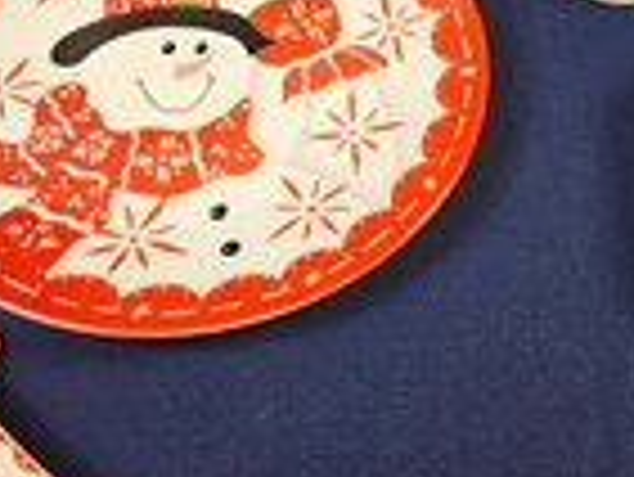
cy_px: 25
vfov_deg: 25.1
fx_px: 1027
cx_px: 425
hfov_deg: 34.0
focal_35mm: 56
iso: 250
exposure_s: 1/120
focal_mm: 5.4
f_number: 1.8
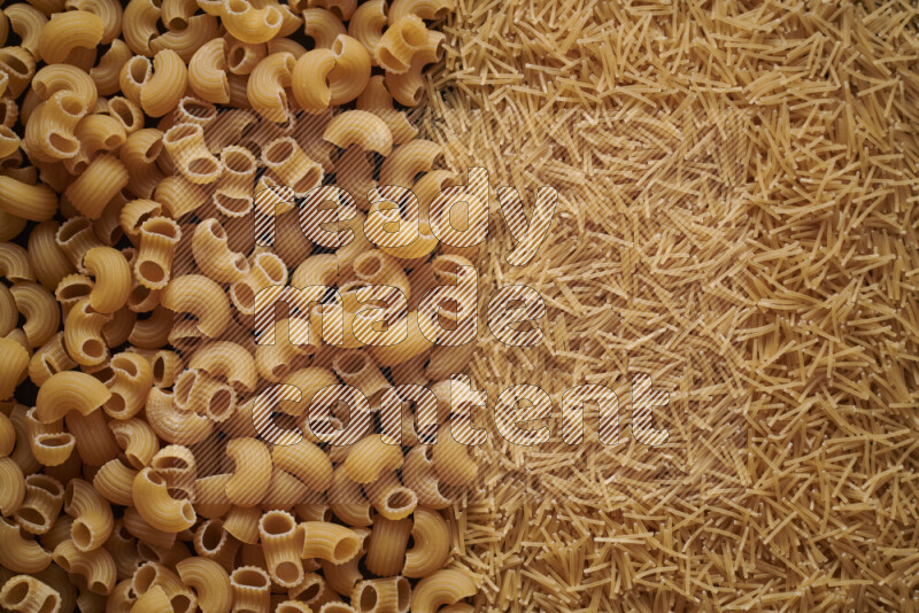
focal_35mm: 50
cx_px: 460
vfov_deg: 27.0
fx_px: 1277
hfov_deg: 39.6
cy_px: 306
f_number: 8
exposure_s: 1/100
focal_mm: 50
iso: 160
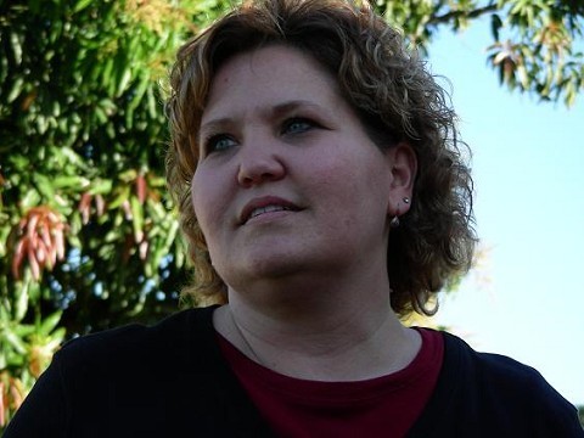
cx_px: 292
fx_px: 2159
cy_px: 219
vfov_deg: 11.6
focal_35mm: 128
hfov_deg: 15.4
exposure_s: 1/246
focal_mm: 21.3
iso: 50
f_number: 3.5
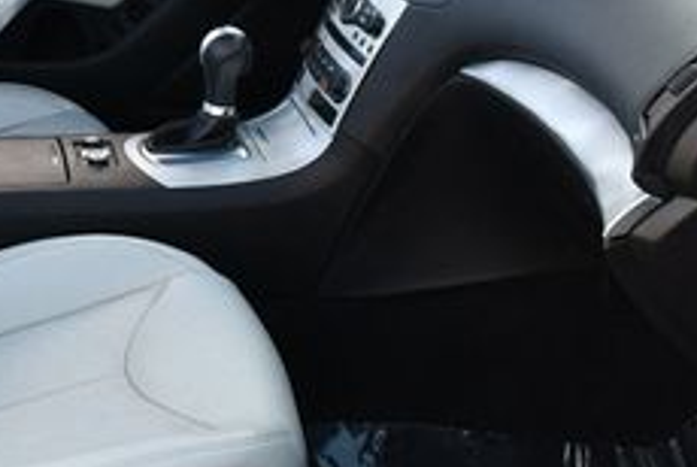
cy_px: 158
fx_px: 1939
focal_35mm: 100
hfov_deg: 19.1
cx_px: -167
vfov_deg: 13.7
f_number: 5
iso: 400
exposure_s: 1/250
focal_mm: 18
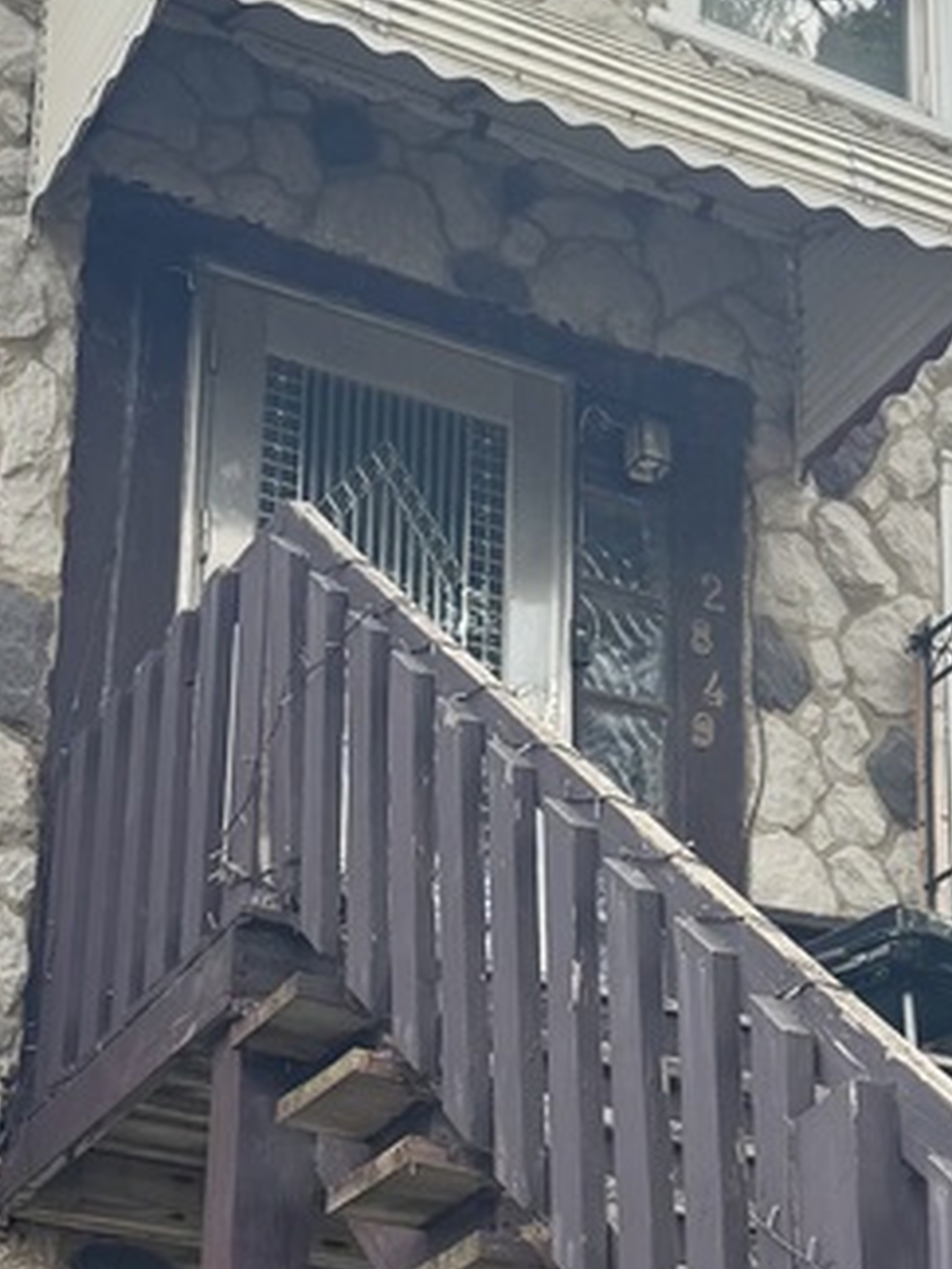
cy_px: 1085
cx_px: 607
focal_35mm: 80
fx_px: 2934
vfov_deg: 23.9
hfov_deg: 18.4
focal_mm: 6.76
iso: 80
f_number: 1.78
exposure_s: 1/358
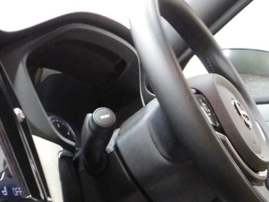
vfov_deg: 17.1
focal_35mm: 82
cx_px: 137
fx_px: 637
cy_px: 253
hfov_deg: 23.8
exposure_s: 1/8
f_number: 3
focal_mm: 4
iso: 800
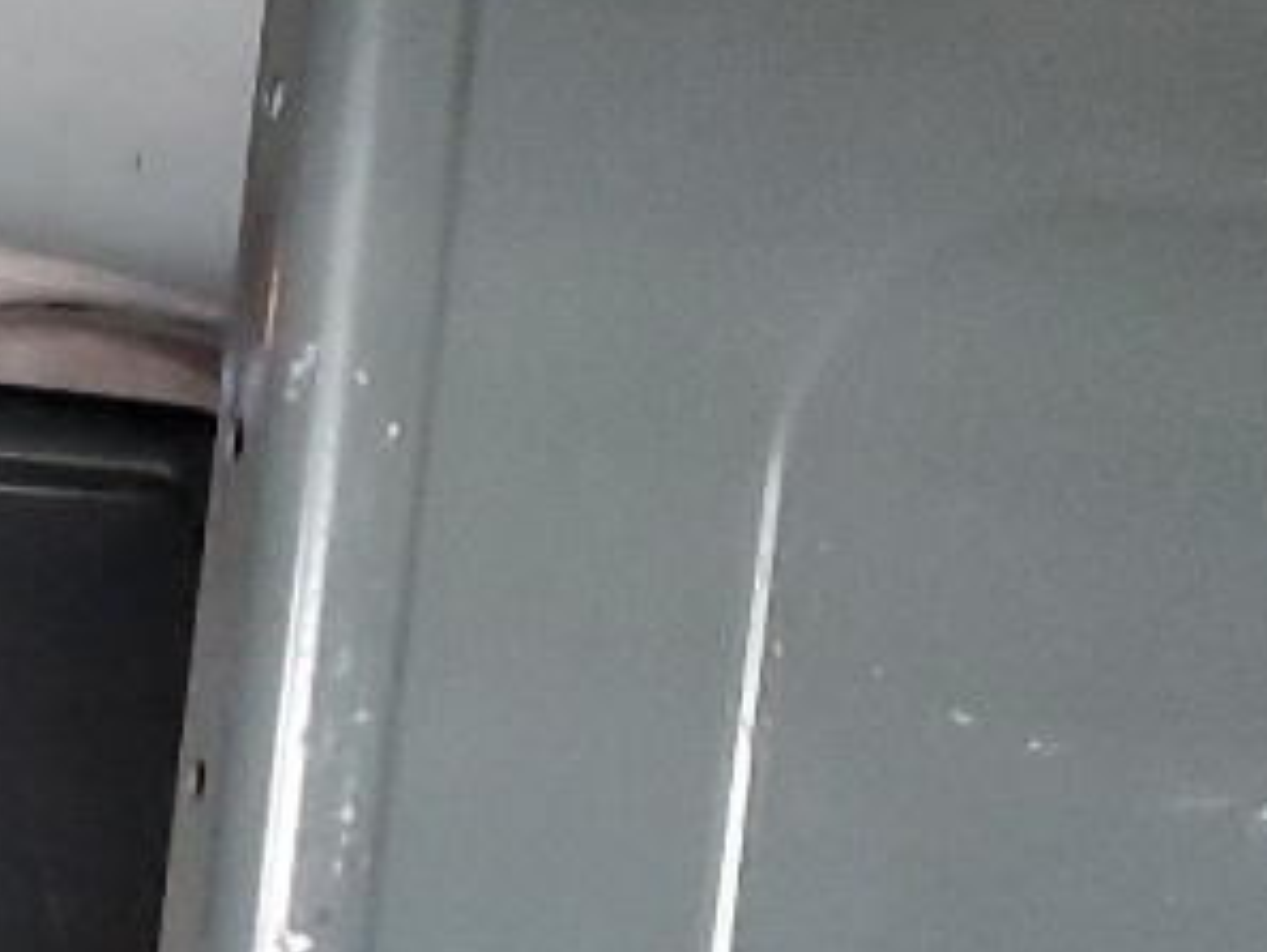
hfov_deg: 12.6
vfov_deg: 10.3
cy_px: 1409
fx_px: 5126
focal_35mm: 140
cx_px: -1126
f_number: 1.5
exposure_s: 1/60.2
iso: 285
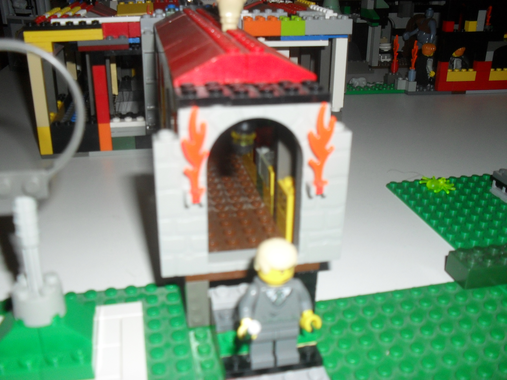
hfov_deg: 52.6
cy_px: 190
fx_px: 513
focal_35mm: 35
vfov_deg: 40.7
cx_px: 254
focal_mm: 6.3
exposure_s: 1/45
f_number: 3.2
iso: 200
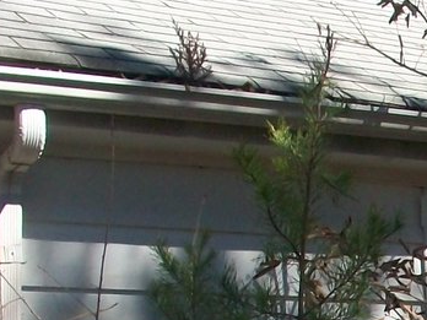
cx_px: 680
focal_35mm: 148
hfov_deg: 12.5
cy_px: 498
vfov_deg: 9.7
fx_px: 1826
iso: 80
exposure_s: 1/250
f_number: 5.5
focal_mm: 5.7
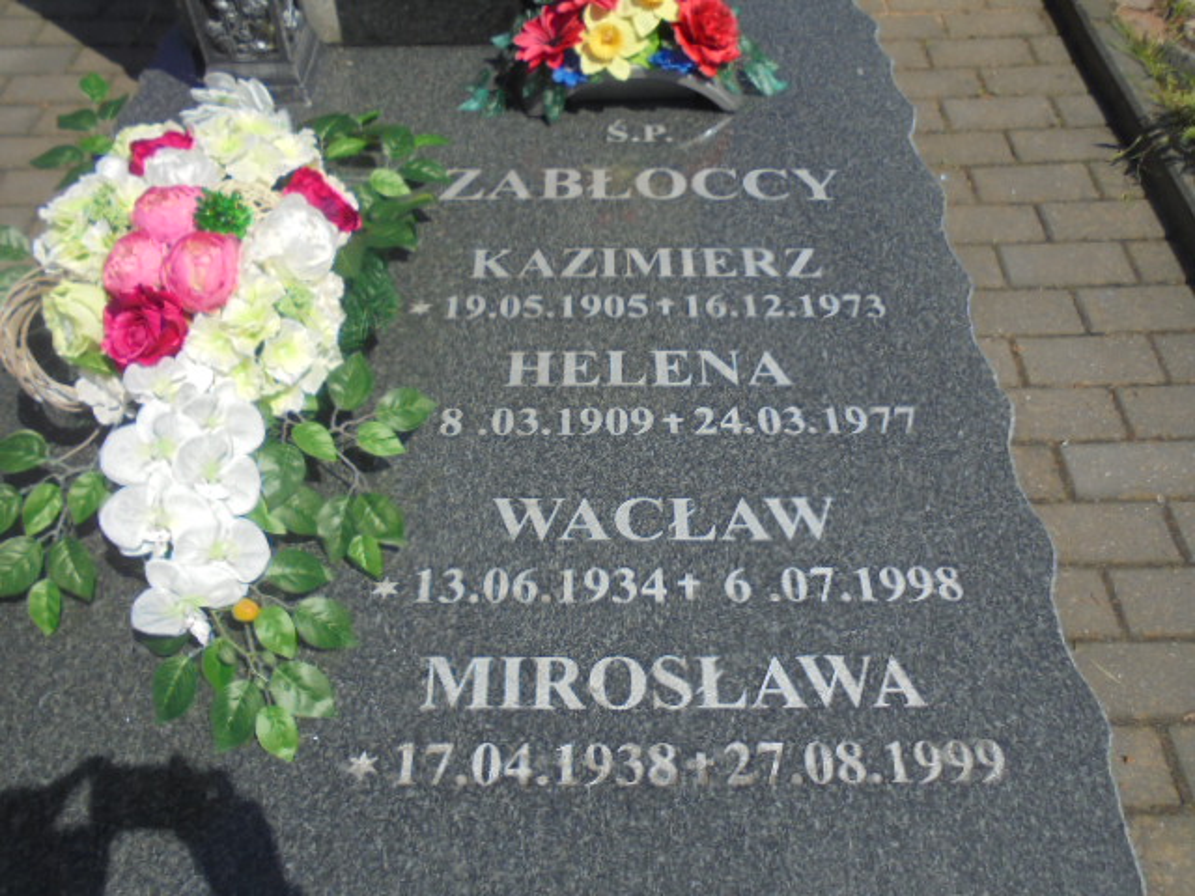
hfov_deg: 61.7
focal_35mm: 29
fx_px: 1001
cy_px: 448
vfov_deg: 48.2
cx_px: 598
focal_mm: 5.3
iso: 100
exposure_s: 1/160
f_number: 11.8
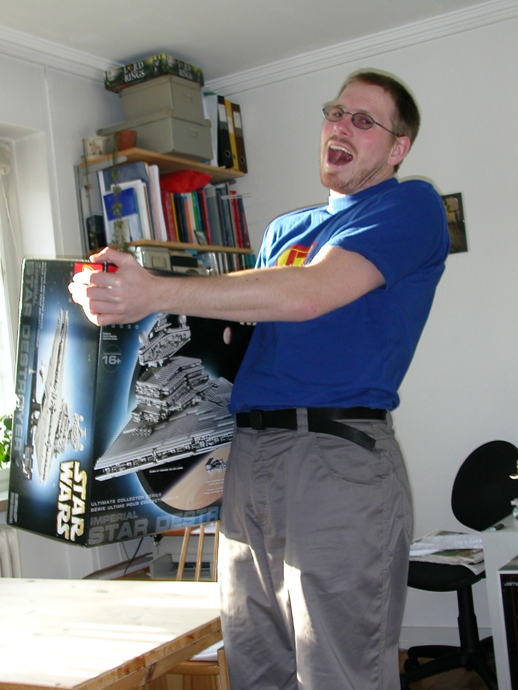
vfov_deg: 38.9
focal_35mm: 49
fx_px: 978
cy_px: 345
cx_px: 259
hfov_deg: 29.7
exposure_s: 1/59.9
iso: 128
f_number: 3.2
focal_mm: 7.5
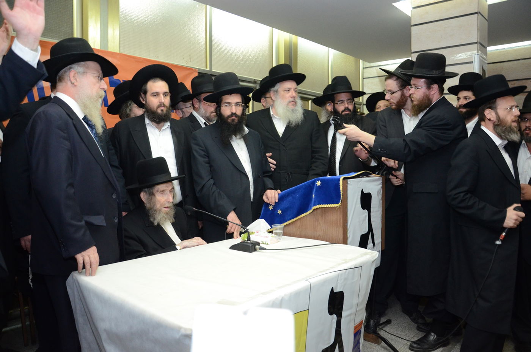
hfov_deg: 67.5
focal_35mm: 27
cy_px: 176
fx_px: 397
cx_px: 266
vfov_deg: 47.7
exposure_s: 1/60
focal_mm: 18
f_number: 3.5
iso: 2000
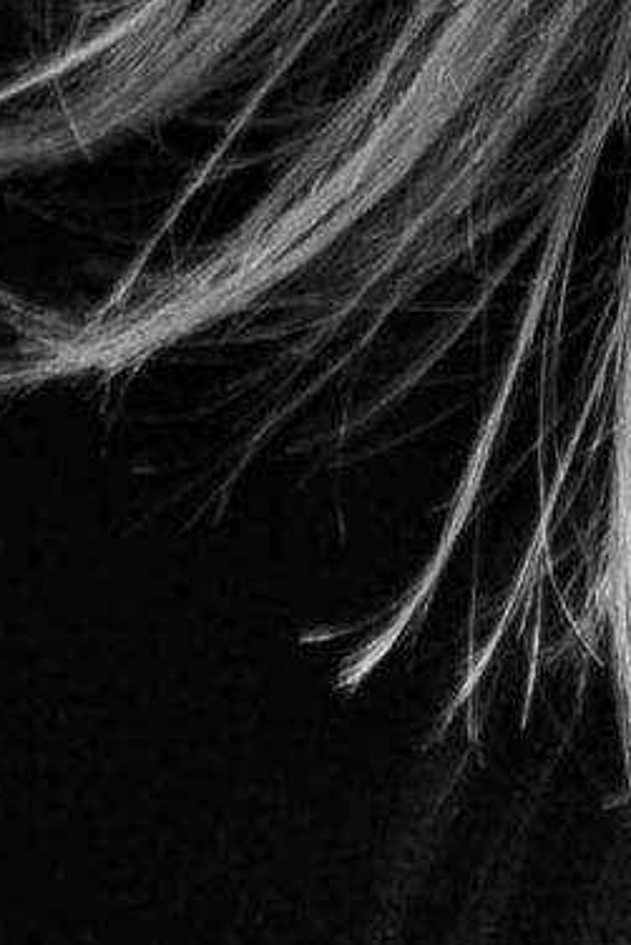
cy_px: -2257
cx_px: -1002
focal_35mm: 579
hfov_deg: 2.4
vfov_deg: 3.4
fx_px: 15208
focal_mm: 85
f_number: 3.5
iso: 100
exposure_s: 1/1250
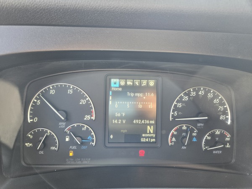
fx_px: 167
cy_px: 94
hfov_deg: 73.9
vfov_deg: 58.9
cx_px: 126
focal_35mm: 23
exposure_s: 1/120
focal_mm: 5.4
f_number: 1.8
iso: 200
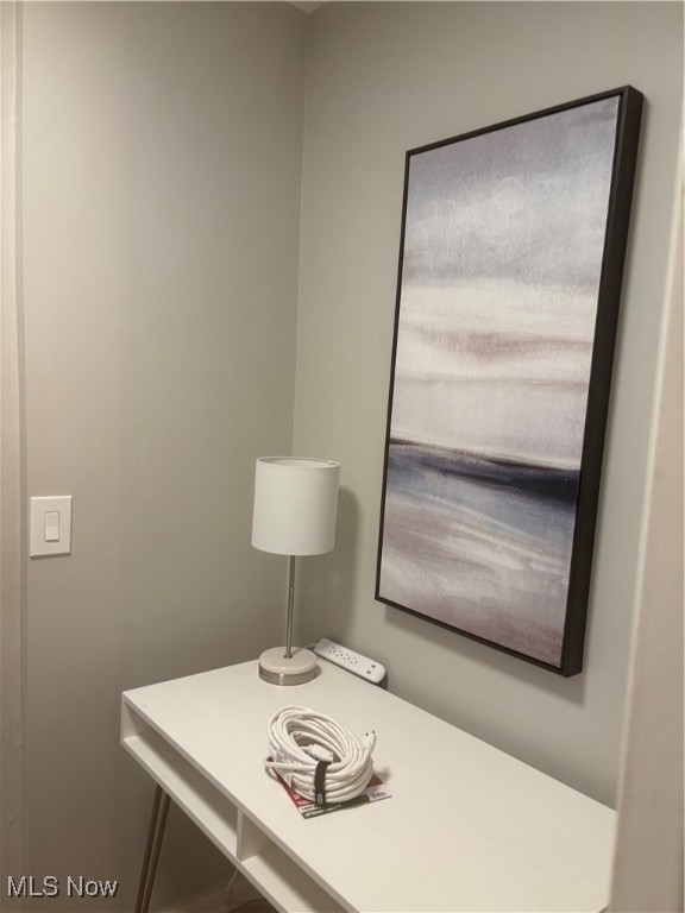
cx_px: 342
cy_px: 456
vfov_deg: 67.3
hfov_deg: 53.1
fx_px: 686
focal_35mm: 26
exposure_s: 1/60
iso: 100
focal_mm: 5.96
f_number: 1.6
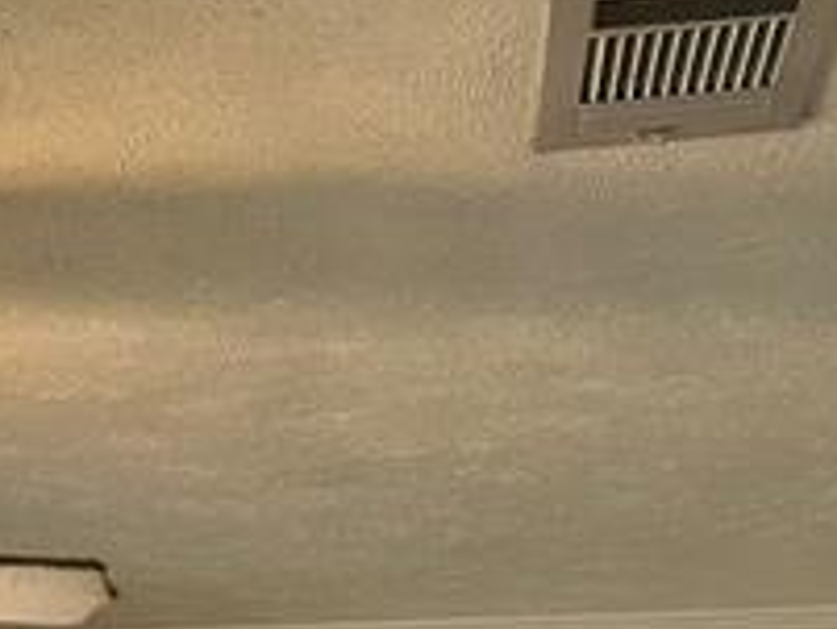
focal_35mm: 122
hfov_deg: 14.8
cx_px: -483
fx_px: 2952
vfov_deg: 10.3
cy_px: 1570
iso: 100
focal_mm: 6.86
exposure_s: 1/120
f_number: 1.78
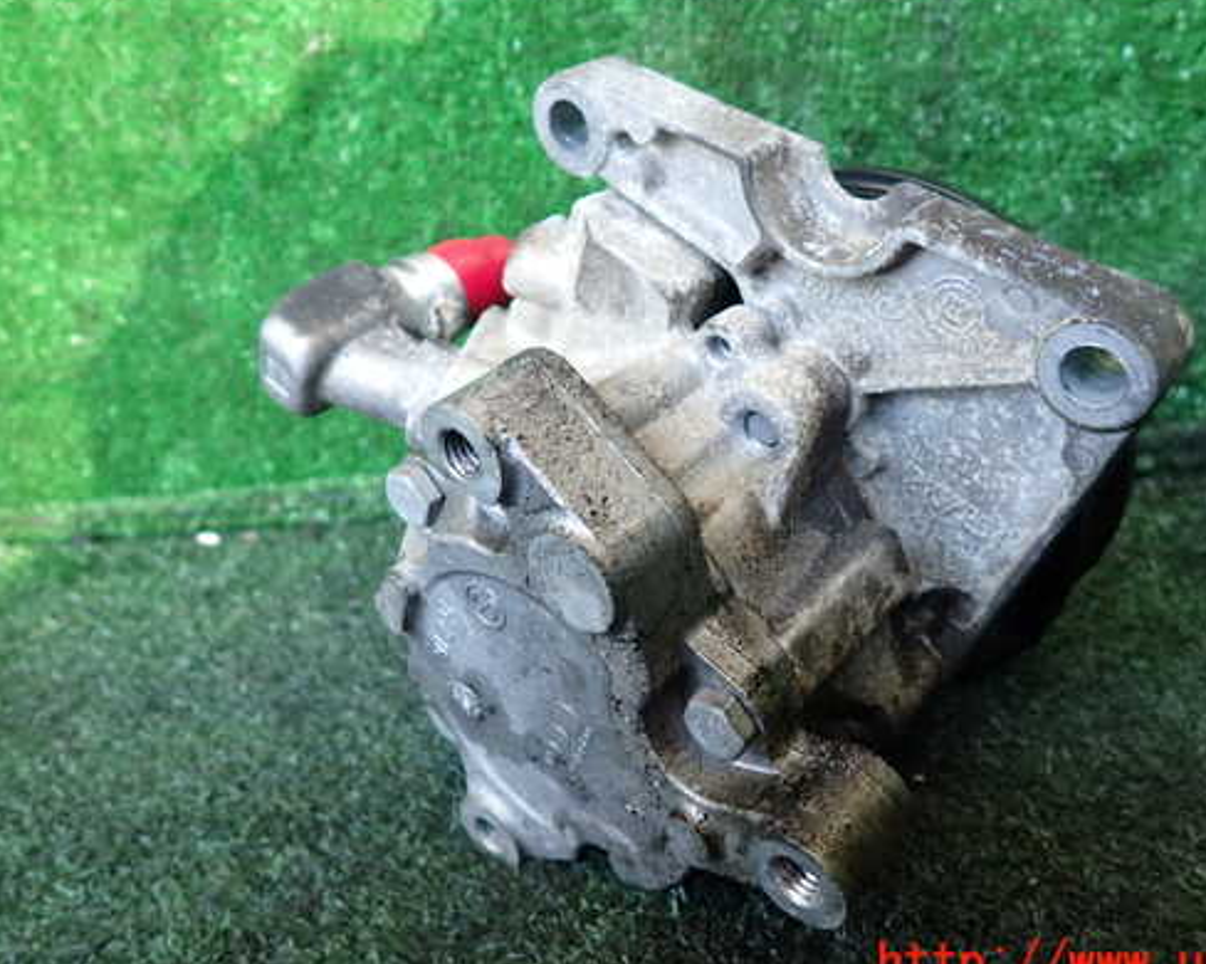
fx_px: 1070
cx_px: 694
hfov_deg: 58.5
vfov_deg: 48.4
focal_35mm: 30
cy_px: 440
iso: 200
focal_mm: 4.5
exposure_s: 1/50
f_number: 2
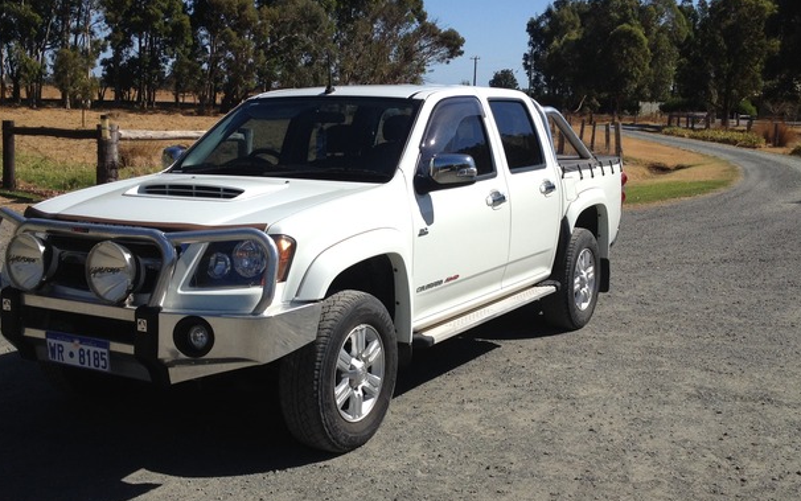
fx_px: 1070
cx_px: 363
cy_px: 238
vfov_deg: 26.4
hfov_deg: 41.0
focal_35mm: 49
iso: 50
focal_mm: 4.28
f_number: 2.4
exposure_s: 1/2123
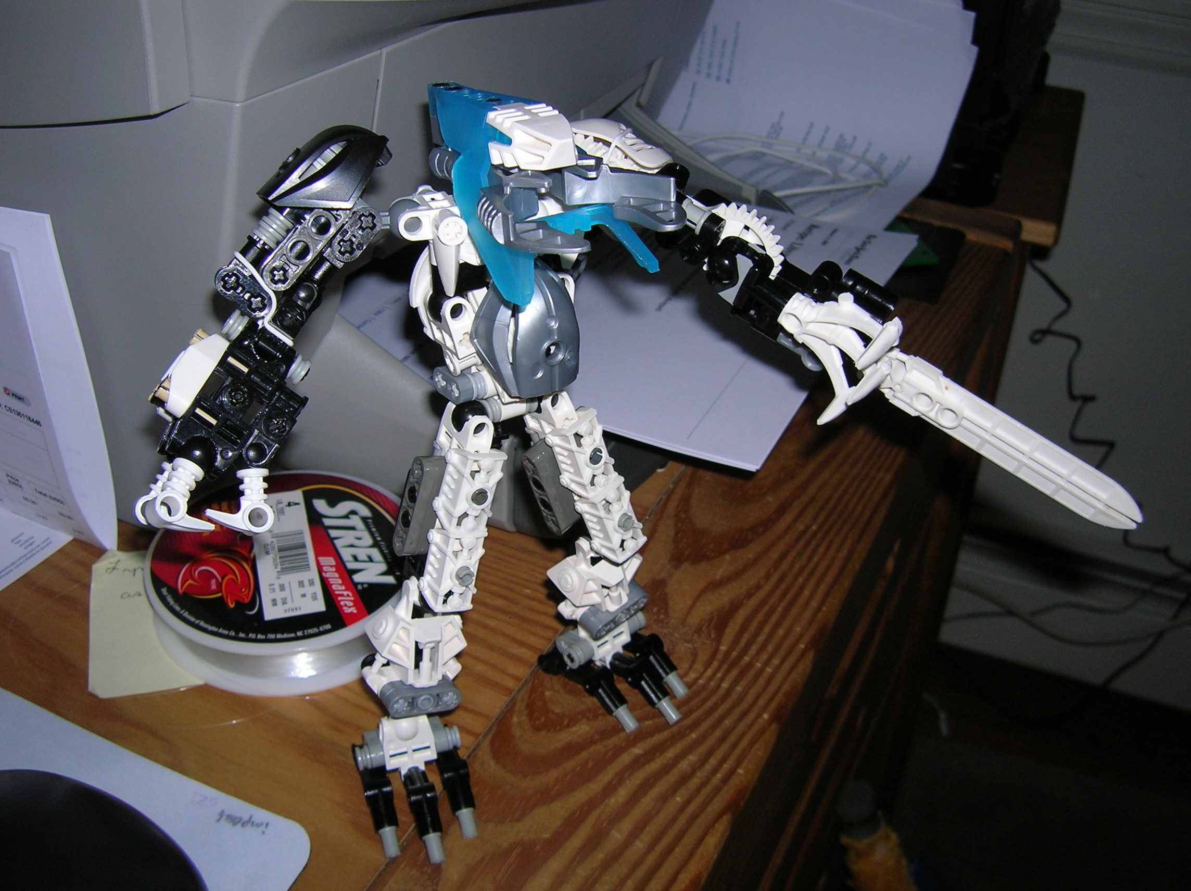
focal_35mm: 36
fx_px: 1238
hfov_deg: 51.4
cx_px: 596
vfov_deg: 39.6
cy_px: 446
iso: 50
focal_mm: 6
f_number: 2.9
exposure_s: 1/60.1
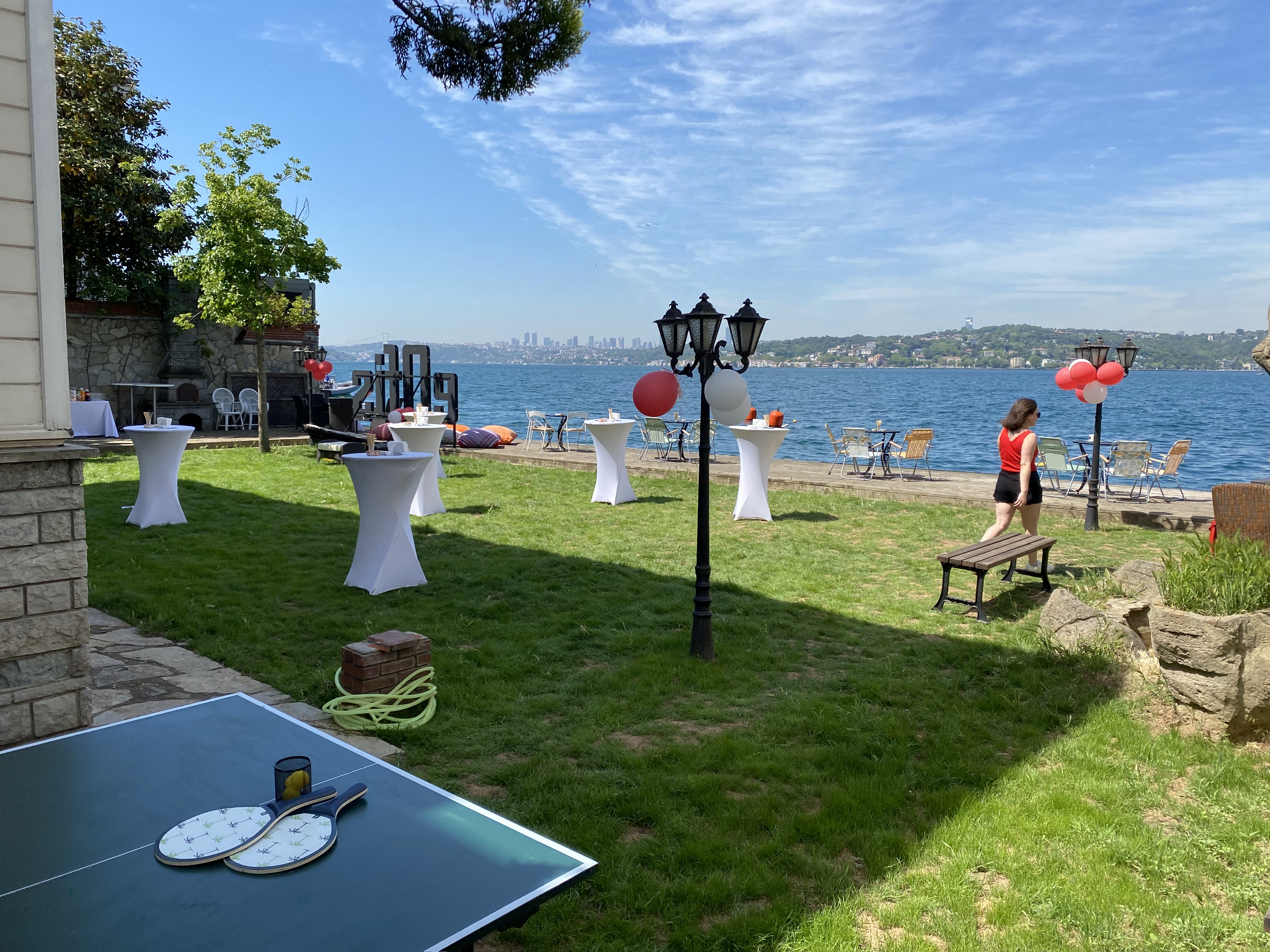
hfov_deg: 67.3
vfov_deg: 53.1
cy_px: 476
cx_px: 635
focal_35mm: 26
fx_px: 954
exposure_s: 1/2066
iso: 32
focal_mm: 4.25
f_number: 1.8
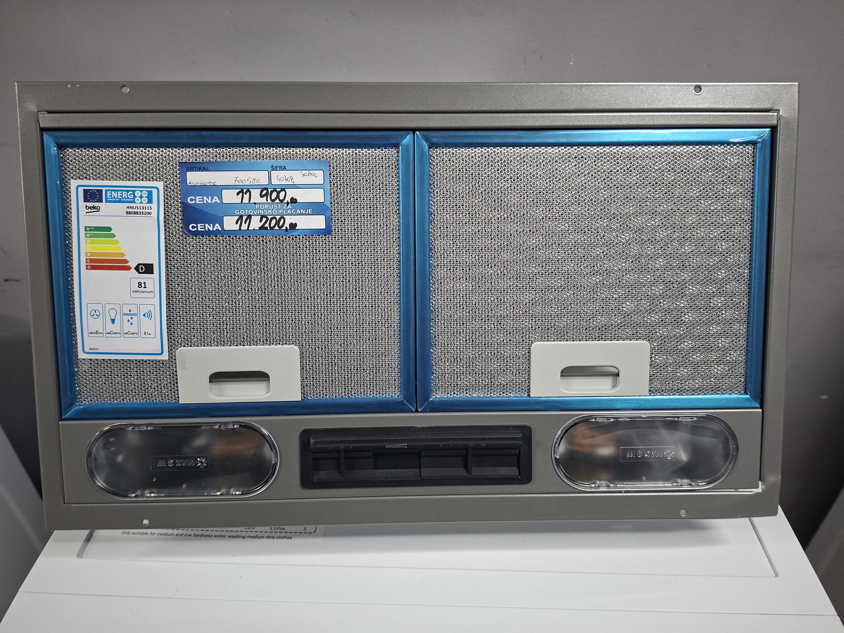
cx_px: 422
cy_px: 316
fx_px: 561
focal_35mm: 23
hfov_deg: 73.9
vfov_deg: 58.9
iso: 250
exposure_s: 1/40
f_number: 1.8
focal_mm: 5.54
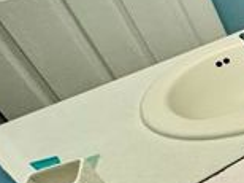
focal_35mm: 64
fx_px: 450
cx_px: 544
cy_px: 67
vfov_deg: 22.8
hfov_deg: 16.7
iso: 200
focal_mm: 2.22
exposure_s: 1/120
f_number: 2.2
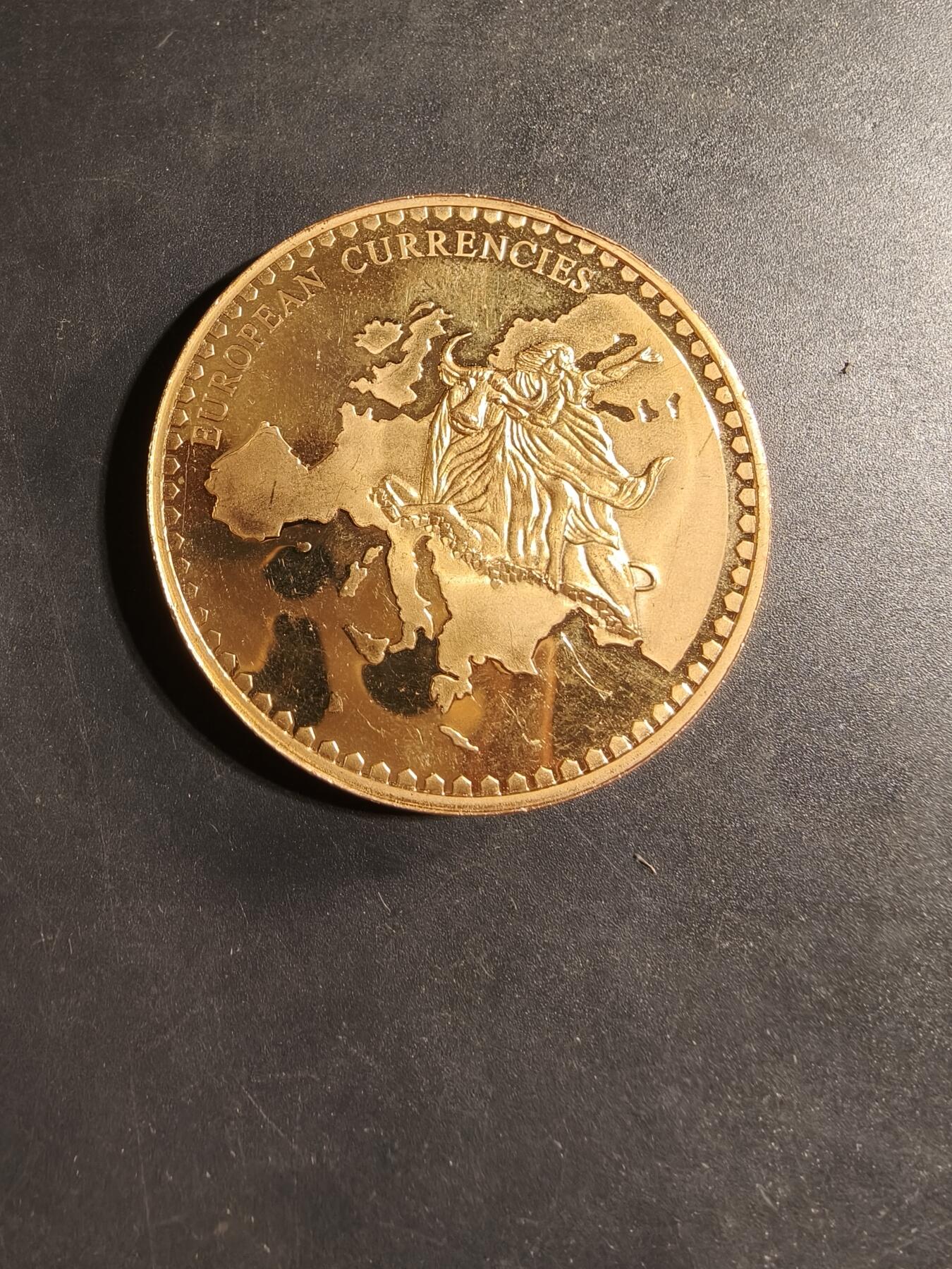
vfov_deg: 73.9
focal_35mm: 23
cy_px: 634
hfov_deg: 58.9
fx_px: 843
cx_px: 476
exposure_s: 1/96.7
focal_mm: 2.32
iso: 160
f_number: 2
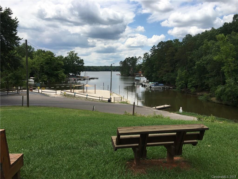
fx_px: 199
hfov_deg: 61.7
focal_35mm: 29
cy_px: 90
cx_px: 119
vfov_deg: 48.2
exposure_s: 1/1923
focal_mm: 4.15
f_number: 2.2
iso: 25
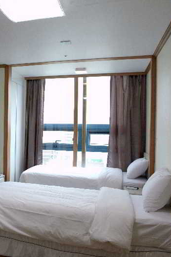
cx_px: 5
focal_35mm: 35
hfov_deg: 34.8
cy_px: 130
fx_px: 250
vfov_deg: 54.5
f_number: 8
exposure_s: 1/60
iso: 1250
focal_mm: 24
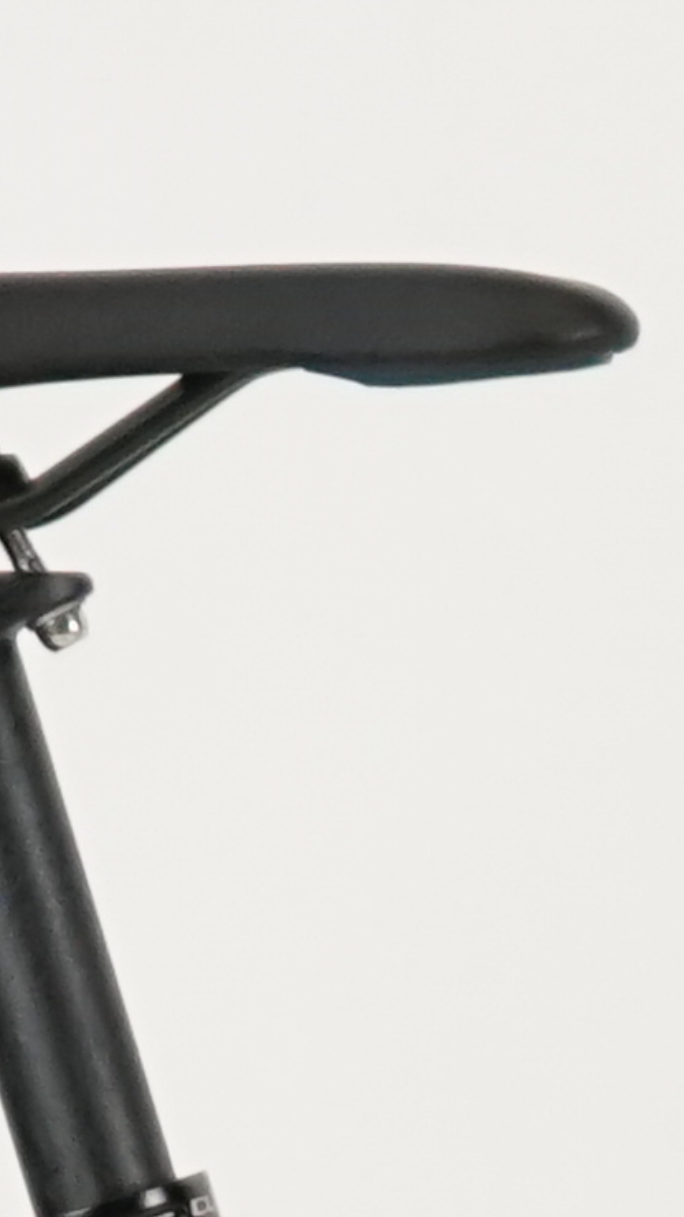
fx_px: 18443
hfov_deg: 2.1
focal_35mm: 572
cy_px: 2761
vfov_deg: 3.7
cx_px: 1578
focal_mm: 67
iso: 1600
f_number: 5.6
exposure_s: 1/200
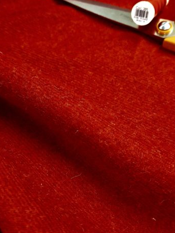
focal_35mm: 40
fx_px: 270
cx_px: 93
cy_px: 108
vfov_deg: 46.8
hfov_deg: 35.9
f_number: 1.8
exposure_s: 1/100
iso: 50
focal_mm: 5.4
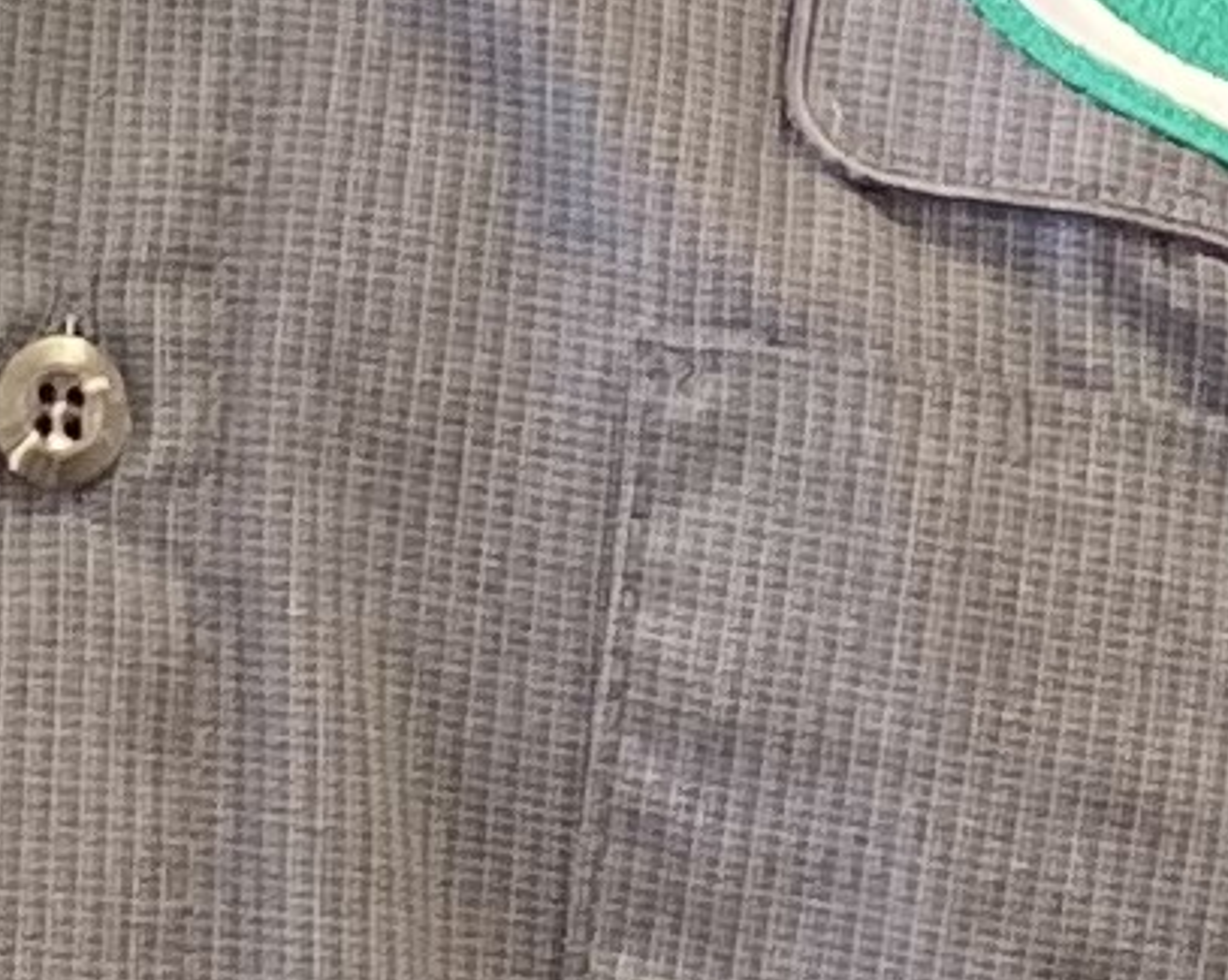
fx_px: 4540
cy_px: -1479
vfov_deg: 10.4
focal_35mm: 125
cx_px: 287
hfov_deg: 15.3
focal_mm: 4.25
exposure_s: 1/121
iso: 100
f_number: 1.8
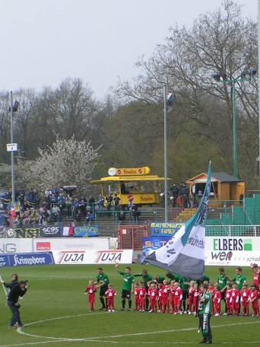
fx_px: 2003
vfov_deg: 9.9
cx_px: 281
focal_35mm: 200
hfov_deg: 7.4
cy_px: 208
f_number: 6.3
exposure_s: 1/320
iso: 50
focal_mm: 17.4
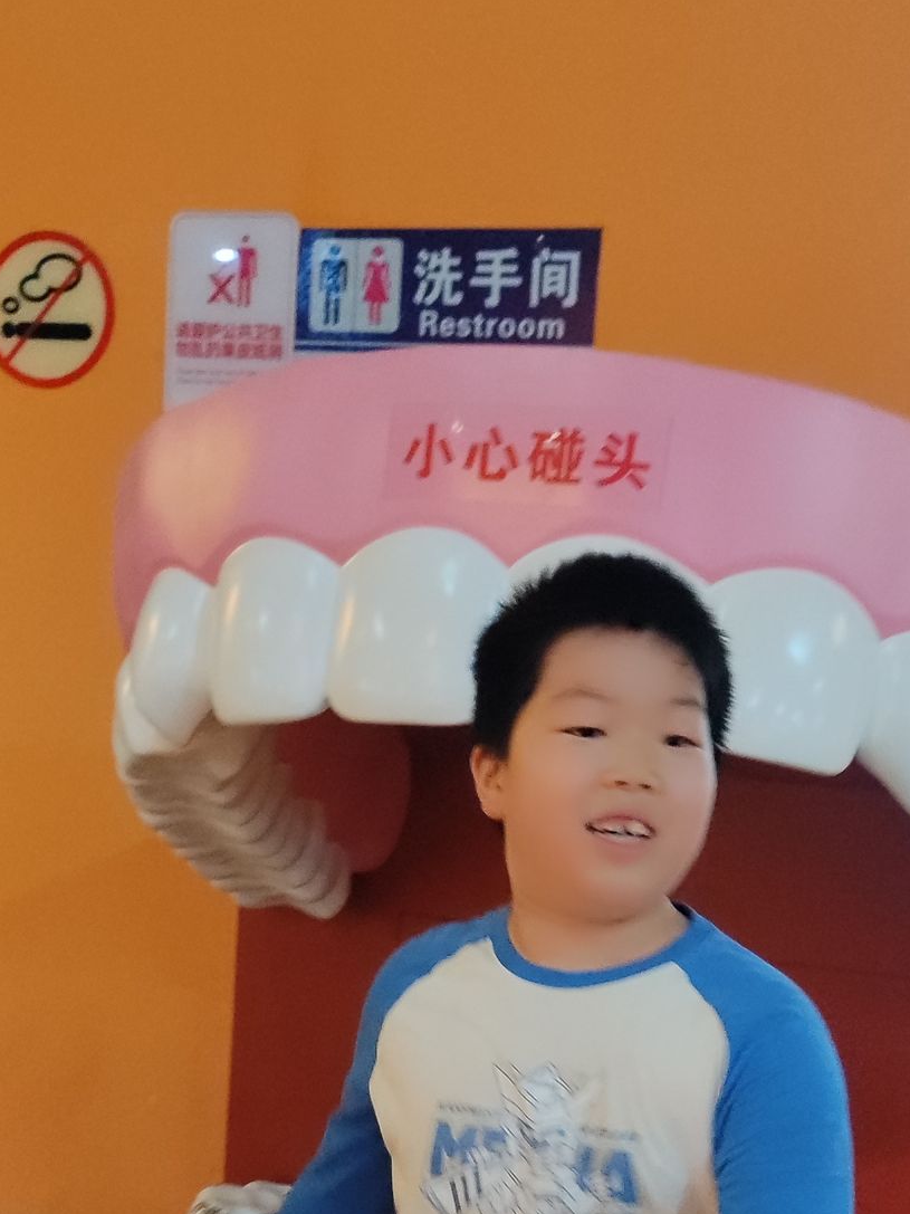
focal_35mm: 46
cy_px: 968
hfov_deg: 31.5
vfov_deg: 39.6
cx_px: 498
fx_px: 1613
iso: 522
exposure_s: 1/33
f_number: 1.79
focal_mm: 4.71
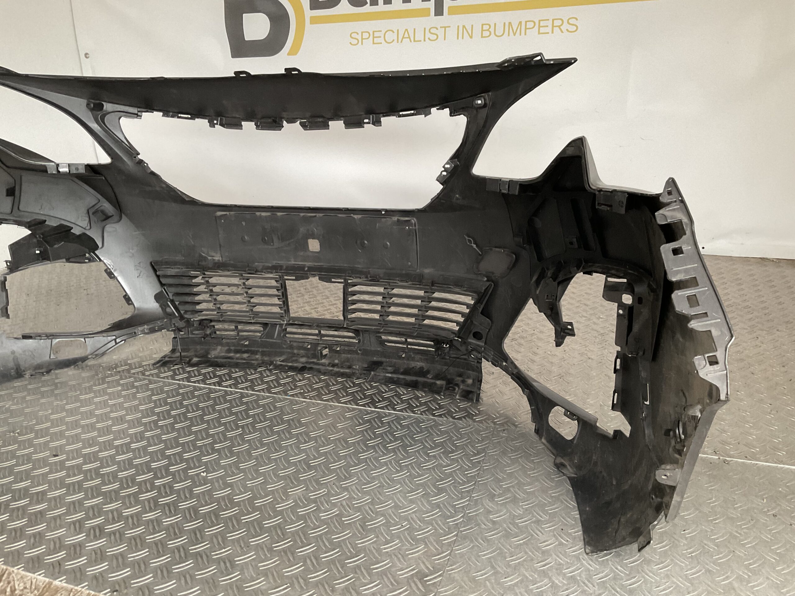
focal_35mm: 29
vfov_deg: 48.2
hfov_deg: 61.7
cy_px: 298
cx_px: 398
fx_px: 666
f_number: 1.8
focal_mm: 3
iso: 100
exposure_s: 1/50
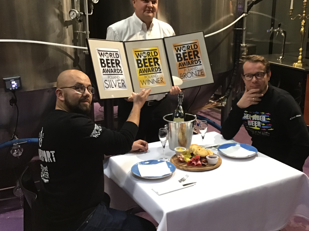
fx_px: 366
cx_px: 171
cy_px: 95
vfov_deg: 35.0
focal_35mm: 41
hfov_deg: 45.7
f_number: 2.4
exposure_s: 1/20
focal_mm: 3.3
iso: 200
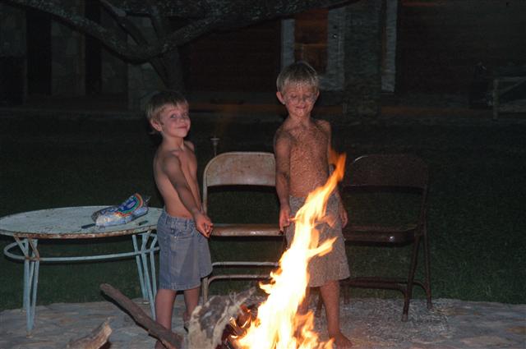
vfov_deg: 11.7
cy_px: 174
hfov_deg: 17.5
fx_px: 1707
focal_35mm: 117
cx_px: 263
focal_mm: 78
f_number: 5.6
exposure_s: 1/60
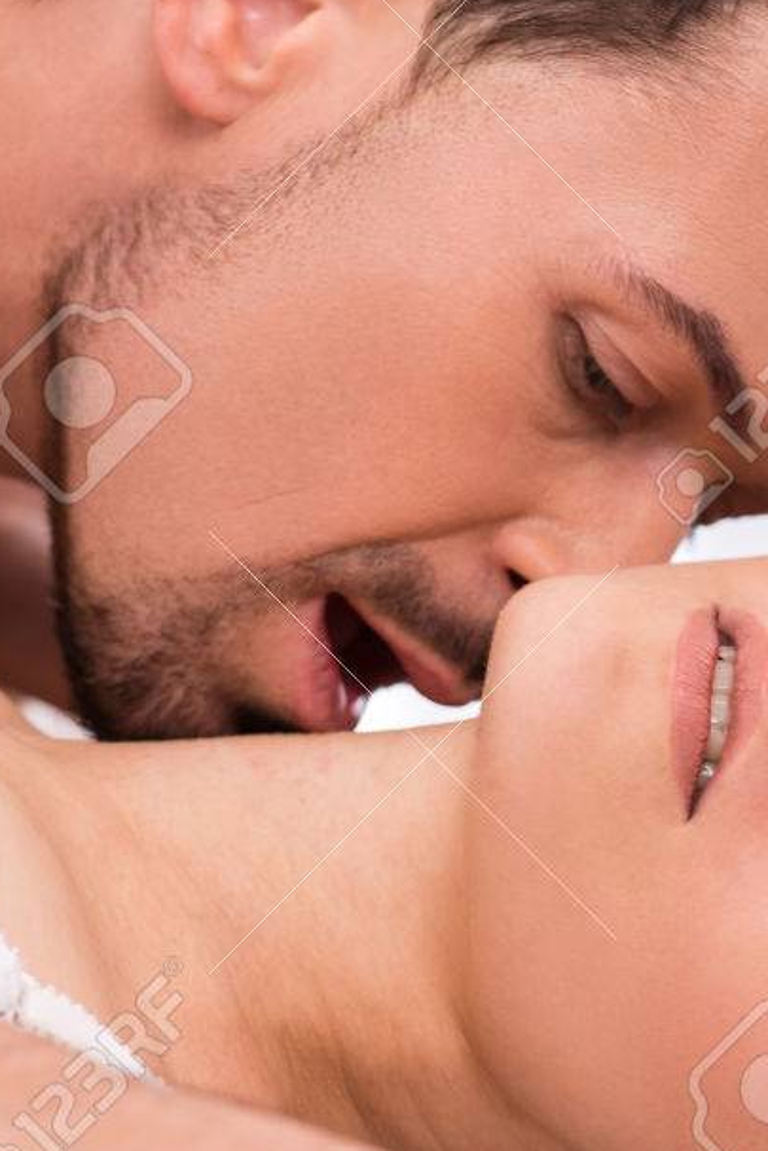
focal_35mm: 428
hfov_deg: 3.2
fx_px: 13687
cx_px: 710
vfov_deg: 4.8
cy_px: 738
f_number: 4.5
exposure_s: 1/100
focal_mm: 200
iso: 400
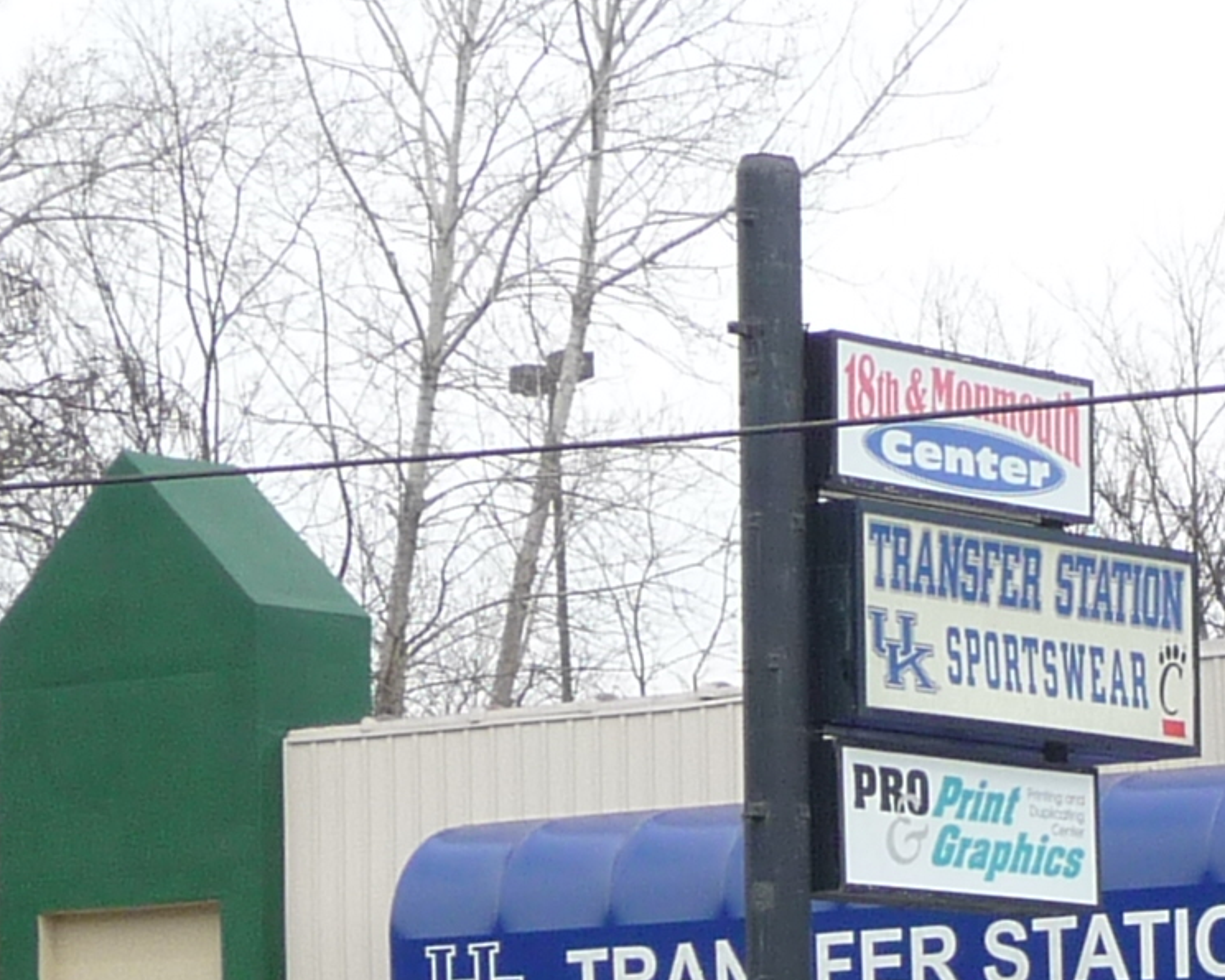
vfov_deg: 8.5
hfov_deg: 10.6
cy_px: 1227
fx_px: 6525
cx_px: 1393
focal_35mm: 180
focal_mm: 6.7
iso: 100
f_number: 3.9
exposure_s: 1/400
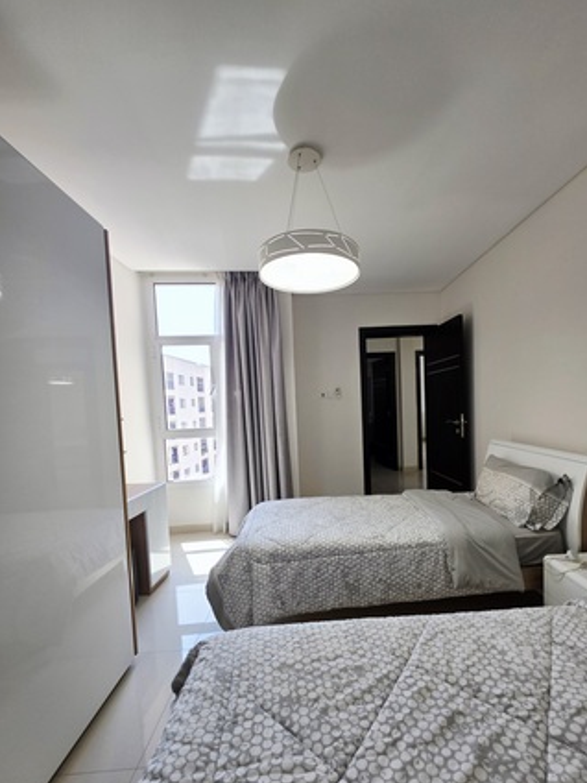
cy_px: 420
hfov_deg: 85.5
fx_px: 317
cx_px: 315
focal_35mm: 14
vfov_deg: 101.9
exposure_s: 1/111
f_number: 1.9
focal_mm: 2.2
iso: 40
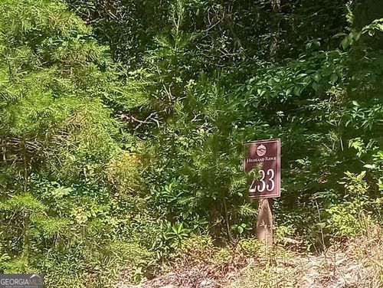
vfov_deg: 49.8
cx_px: 192
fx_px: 310
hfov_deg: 63.4
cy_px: 144
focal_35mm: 28
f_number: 2.2
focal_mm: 3.42
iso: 100
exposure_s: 1/381
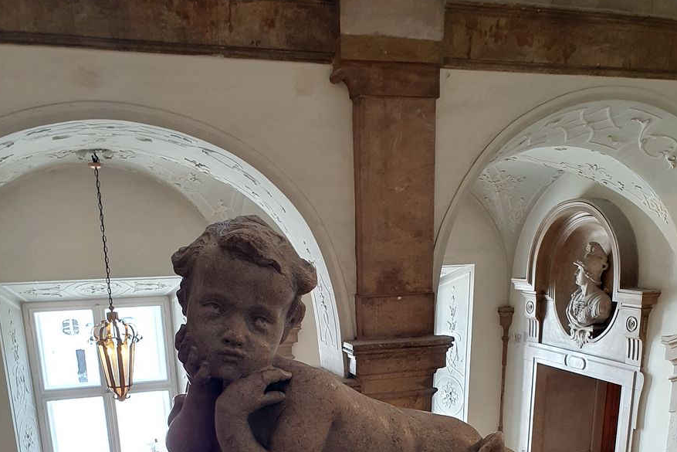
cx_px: 337
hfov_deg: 51.9
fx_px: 696
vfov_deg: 32.8
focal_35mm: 37
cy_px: 459
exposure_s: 1/100
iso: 200
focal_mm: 4.32
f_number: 2.4
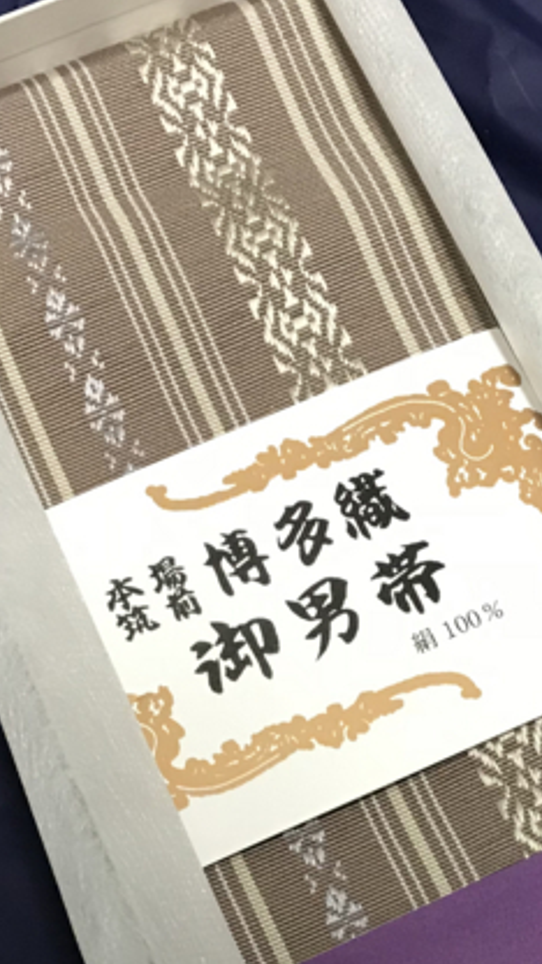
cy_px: 850
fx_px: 1916
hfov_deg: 16.0
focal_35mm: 75
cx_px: 387
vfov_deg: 27.3
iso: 80
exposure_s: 1/16
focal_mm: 3.99
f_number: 1.8
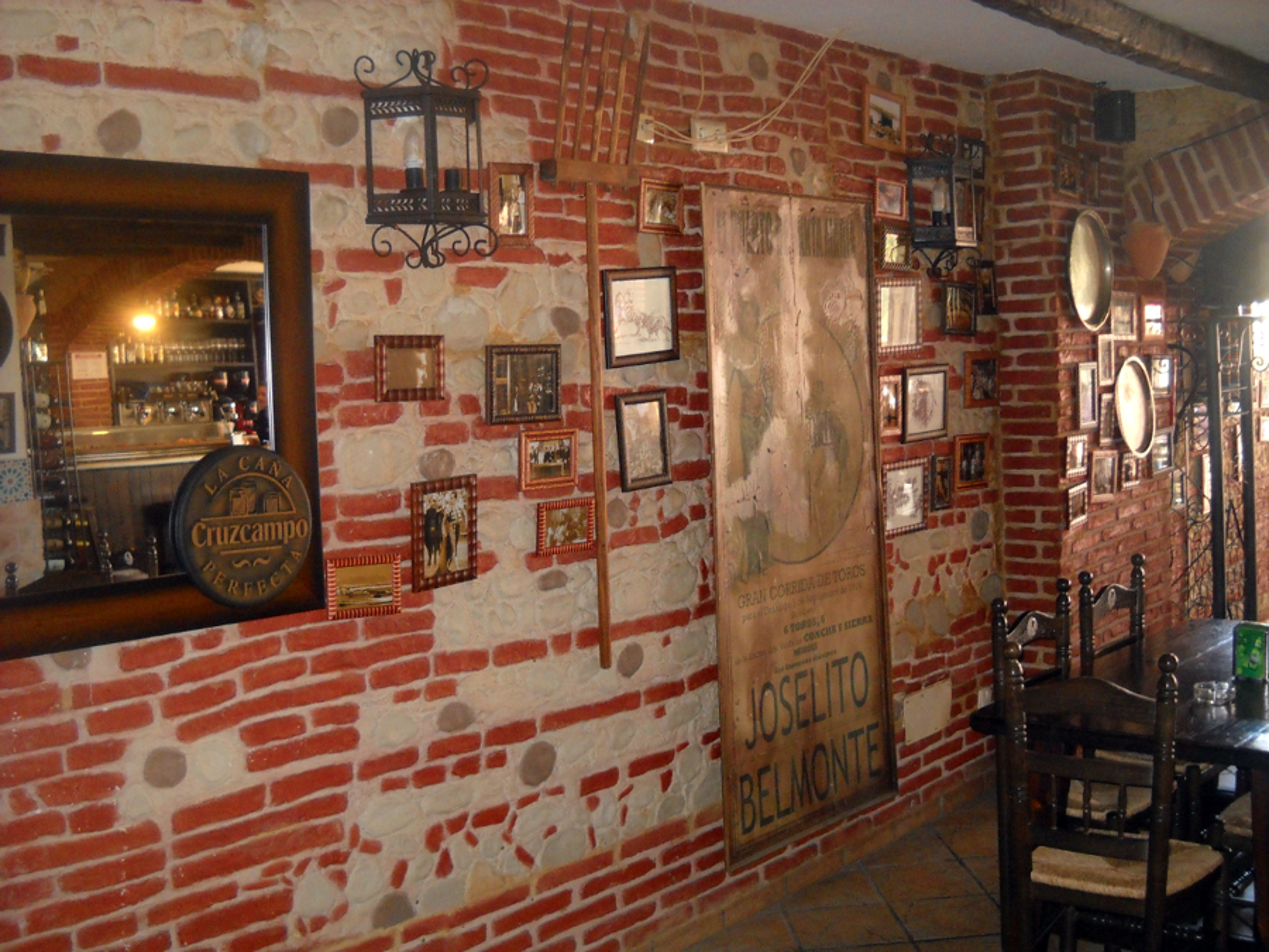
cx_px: 634
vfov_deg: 35.1
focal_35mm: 41
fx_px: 1503
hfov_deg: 45.8
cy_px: 476
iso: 400
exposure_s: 1/30
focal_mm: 6.72
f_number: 3.1
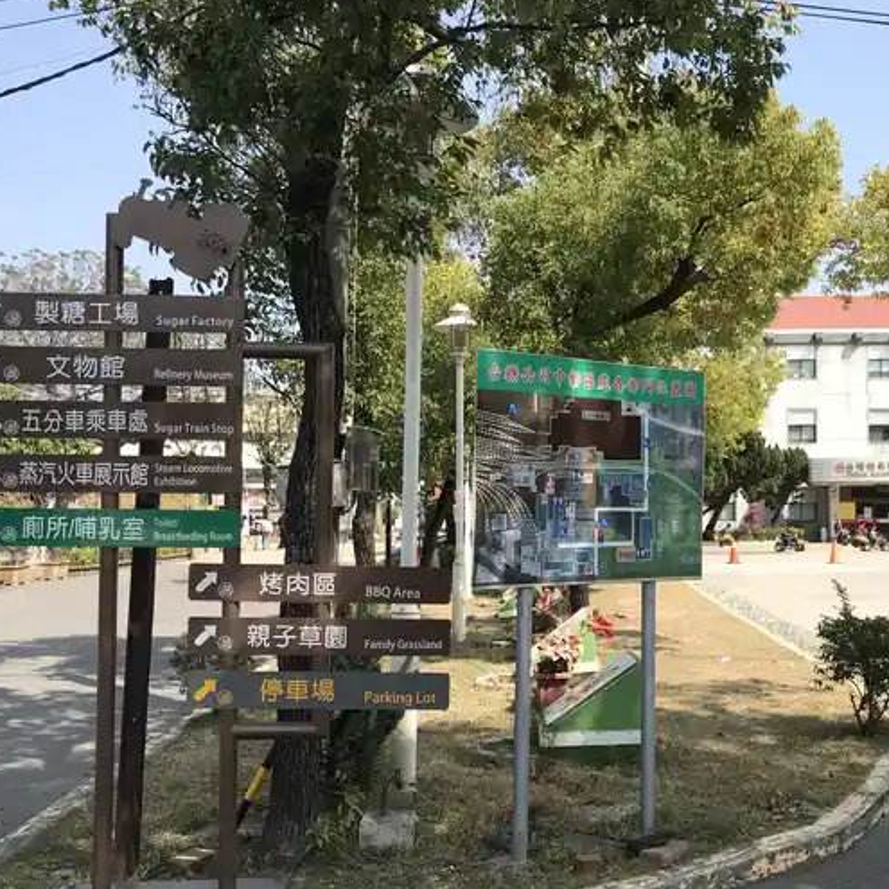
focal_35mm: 40
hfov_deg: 41.3
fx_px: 1162
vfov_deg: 41.8
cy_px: 483
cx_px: 593
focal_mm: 3.99
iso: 20
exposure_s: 1/1153
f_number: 1.8
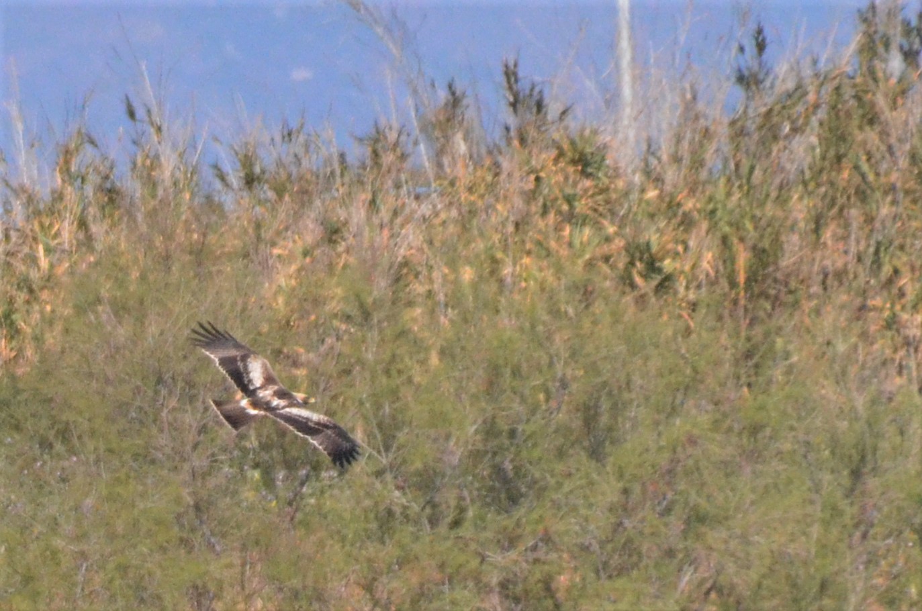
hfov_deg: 4.6
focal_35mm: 450
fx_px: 11503
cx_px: 461
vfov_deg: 3.0
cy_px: 306
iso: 2500
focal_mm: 300
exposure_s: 1/5000
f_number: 9
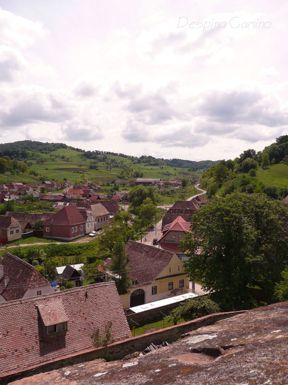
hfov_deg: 49.7
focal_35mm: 28
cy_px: 192
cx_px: 144
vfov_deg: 63.4
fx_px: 311
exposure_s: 1/320
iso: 100
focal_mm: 4.6
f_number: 8
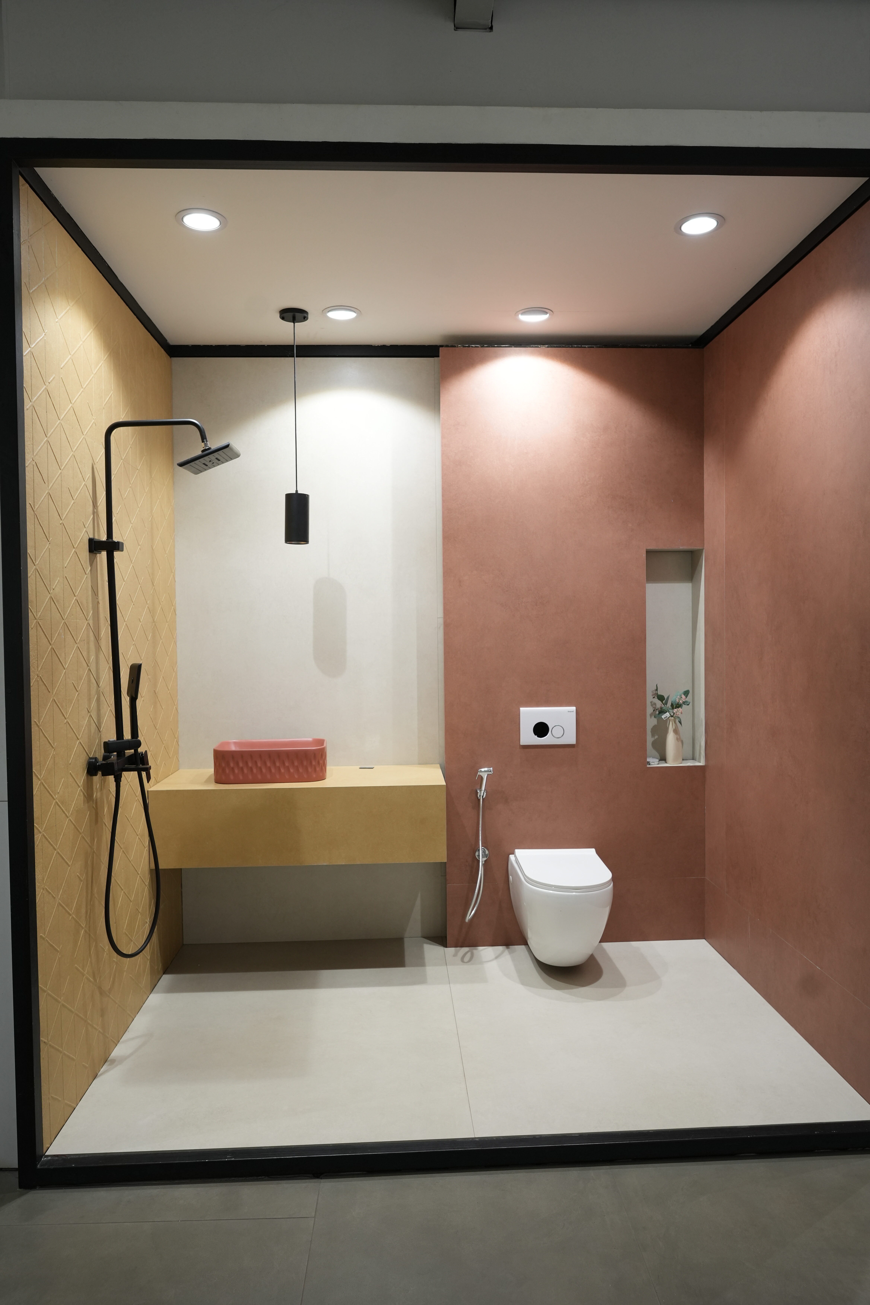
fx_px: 870
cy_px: 652
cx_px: 435
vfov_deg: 73.7
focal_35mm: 24
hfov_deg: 53.1
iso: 800
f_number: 4.5
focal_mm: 24
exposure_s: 1/125
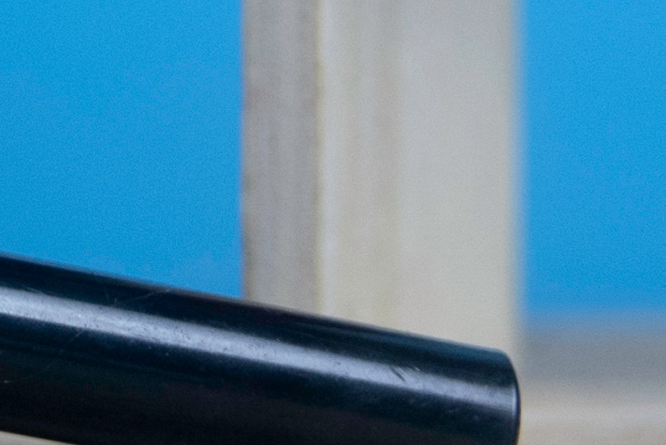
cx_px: -599
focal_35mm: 217
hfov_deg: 9.0
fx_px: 4019
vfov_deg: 6.3
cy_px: -238
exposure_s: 1/125
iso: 200
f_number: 2.5
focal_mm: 18.6
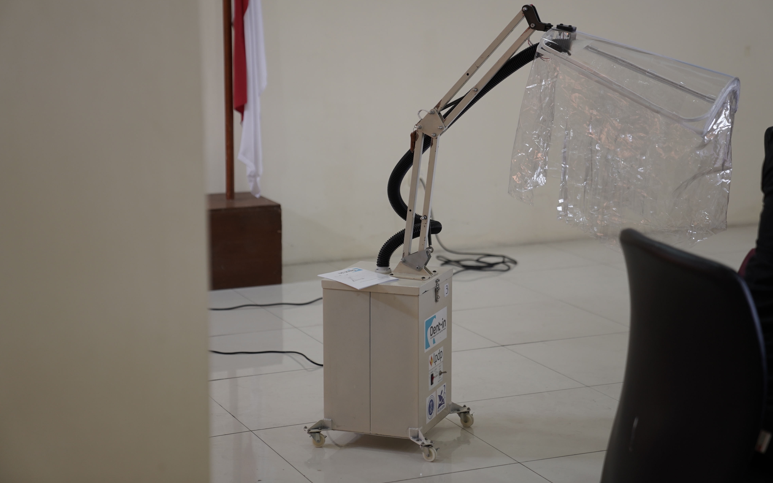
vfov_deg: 18.1
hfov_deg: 28.6
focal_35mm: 72
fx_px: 1517
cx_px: 385
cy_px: 226
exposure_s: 1/100
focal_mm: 70
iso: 640
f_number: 2.8
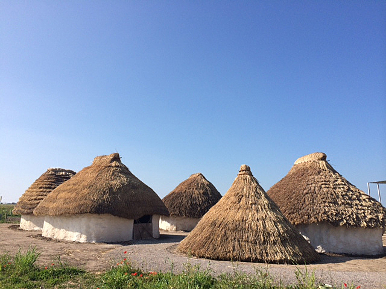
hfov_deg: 60.0
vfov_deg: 46.8
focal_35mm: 30
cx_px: 193
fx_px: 335
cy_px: 144
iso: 40
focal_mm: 4.12
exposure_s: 1/2415
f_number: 2.2
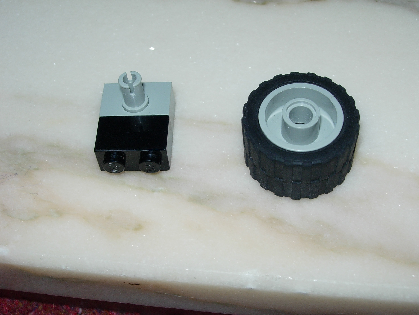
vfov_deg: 24.0
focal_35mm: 61
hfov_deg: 31.7
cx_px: 210
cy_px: 158
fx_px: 738
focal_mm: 12.7
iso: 79
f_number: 5.9
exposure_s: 1/64
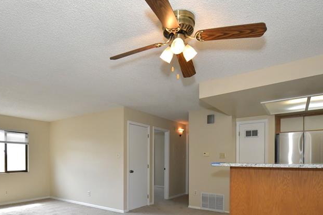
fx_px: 206
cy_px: 163
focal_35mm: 23
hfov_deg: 75.5
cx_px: 133
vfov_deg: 52.5
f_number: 10
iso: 1600
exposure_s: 1/160
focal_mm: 14
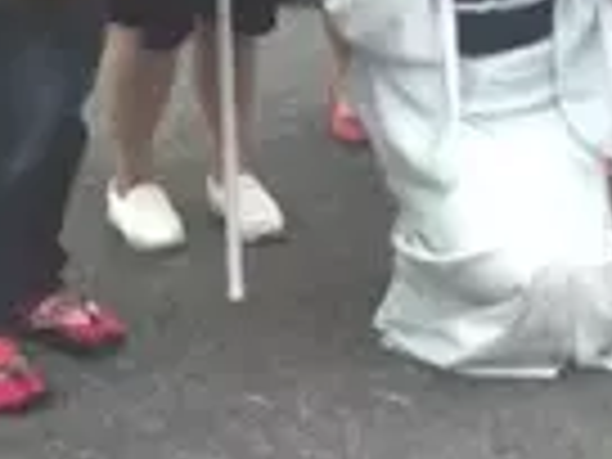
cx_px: 567
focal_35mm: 128
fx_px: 2263
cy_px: -180
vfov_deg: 11.2
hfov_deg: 15.2
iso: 32
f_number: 2.2
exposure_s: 1/1130
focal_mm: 4.15
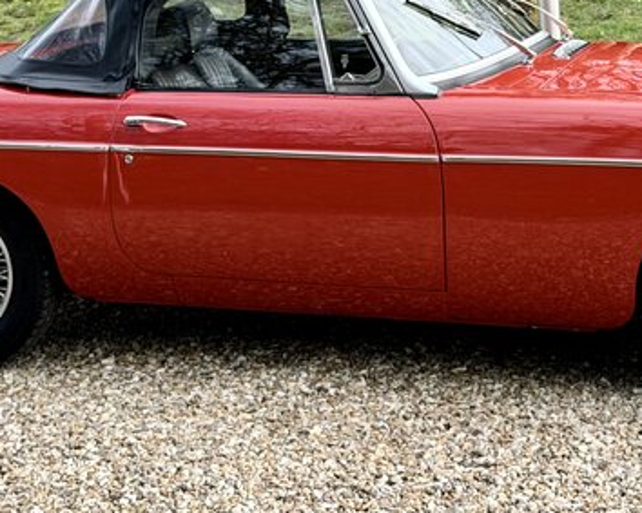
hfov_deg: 18.1
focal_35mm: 106
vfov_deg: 14.5
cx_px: 394
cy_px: 111
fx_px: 2014
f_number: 1.78
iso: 64
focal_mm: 6.76
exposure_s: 1/394
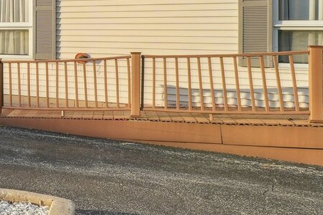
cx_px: -230
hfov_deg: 23.8
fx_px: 448
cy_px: 23
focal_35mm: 50
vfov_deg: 26.1
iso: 400
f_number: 8
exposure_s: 1/400
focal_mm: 14
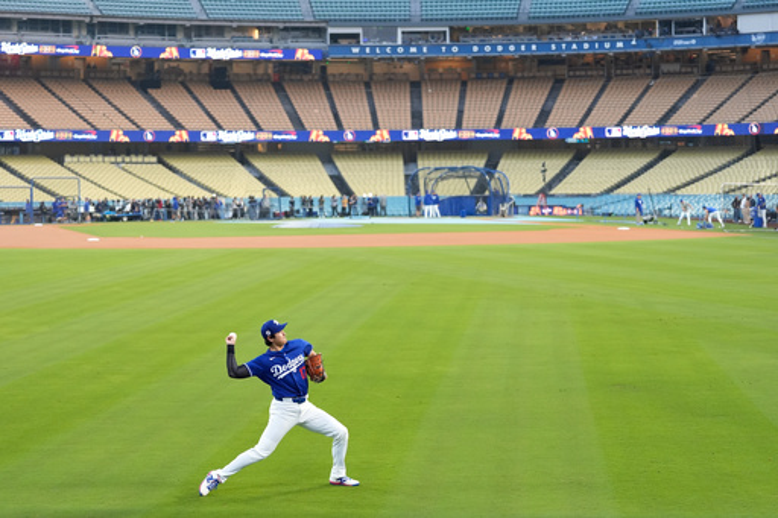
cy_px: 259
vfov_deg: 18.9
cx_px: 389
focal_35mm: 72
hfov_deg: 28.1
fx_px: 1555
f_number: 2.8
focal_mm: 72
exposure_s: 1/2000
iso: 2000
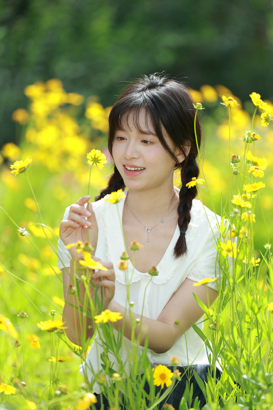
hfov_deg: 6.9
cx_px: 136
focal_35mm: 199
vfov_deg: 10.3
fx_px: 2263
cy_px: 205
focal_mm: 200
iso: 100
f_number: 2.8
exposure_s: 1/500
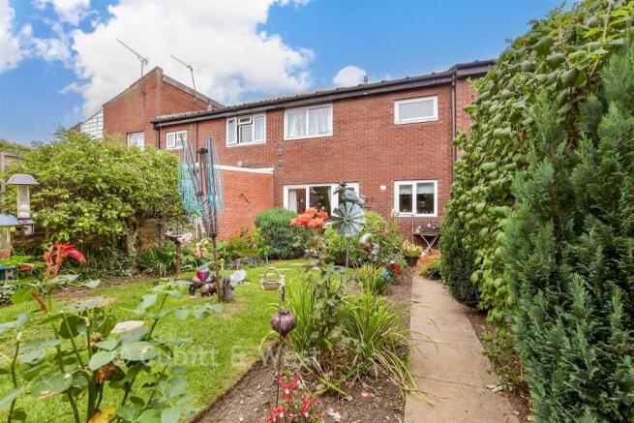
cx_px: 317
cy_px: 212
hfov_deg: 100.4
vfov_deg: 77.4
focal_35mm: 15
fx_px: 264
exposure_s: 1/20
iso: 160
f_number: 8
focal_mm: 10
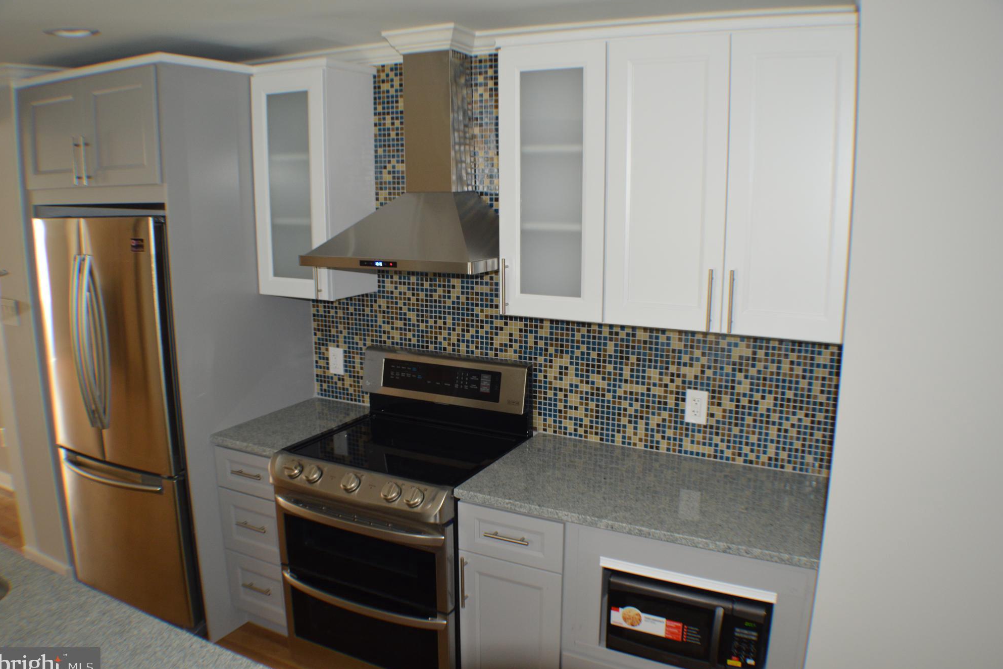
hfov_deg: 55.8
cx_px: 506
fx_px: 947
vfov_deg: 38.9
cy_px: 340
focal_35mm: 34
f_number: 3.5
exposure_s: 1/60
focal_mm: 22
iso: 560
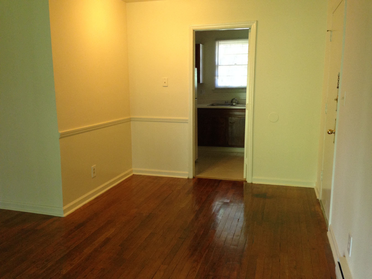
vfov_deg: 42.9
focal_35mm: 33
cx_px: 186
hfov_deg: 55.4
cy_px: 140
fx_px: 355
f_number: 2.4
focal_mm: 4.12
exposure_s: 1/20
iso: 160
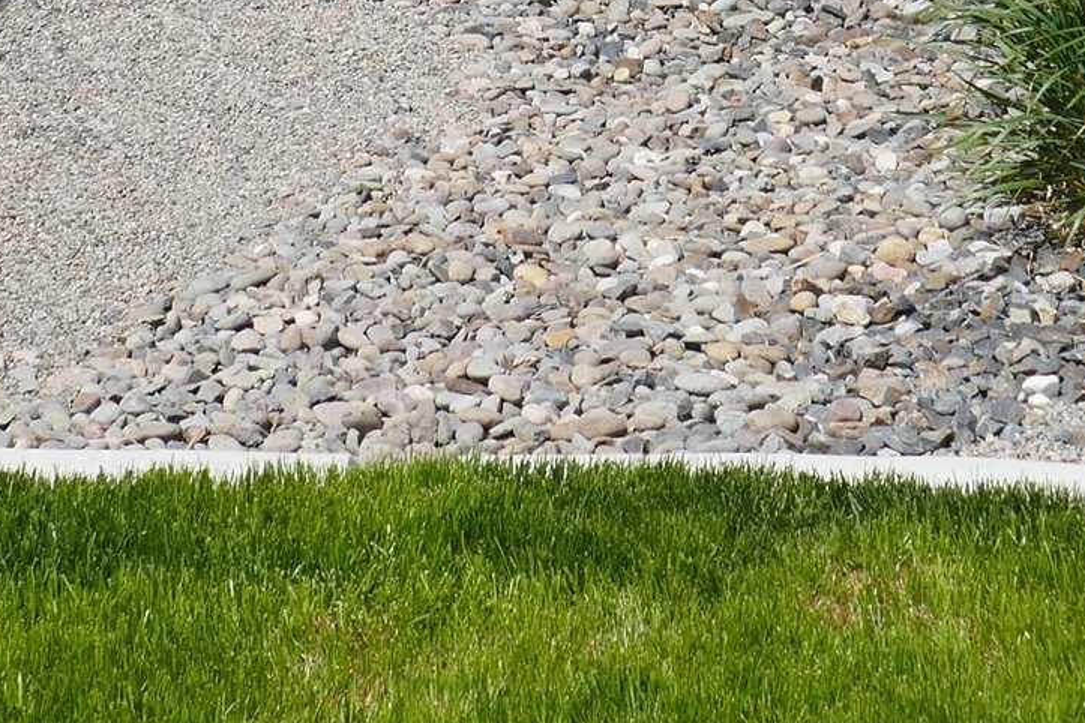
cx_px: 699
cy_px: -560
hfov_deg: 15.1
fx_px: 4099
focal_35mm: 136
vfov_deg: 9.6
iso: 125
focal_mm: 11.5
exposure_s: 1/800
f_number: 5
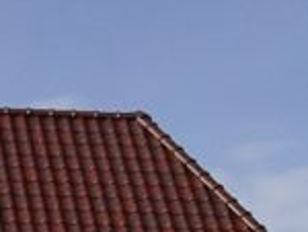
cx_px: -285
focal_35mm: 194
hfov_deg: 9.6
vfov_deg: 7.5
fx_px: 1729
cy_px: 396
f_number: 4.8
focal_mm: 5.8
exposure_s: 1/640
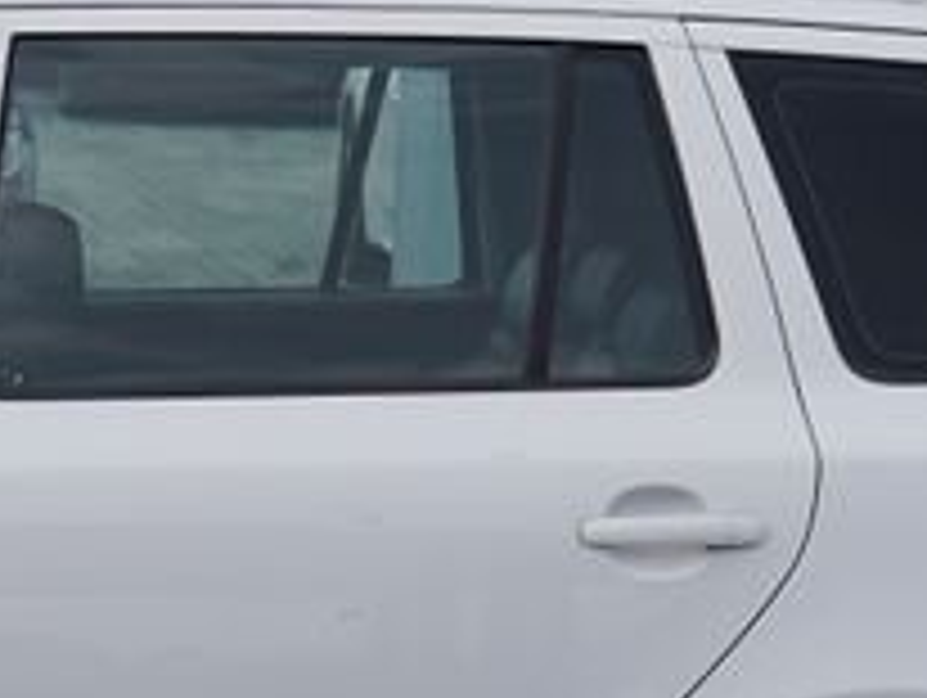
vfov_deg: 7.8
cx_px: -230
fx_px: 5121
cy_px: 592
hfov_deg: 10.2
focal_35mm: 191
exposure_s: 1/320
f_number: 8
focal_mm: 40
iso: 100
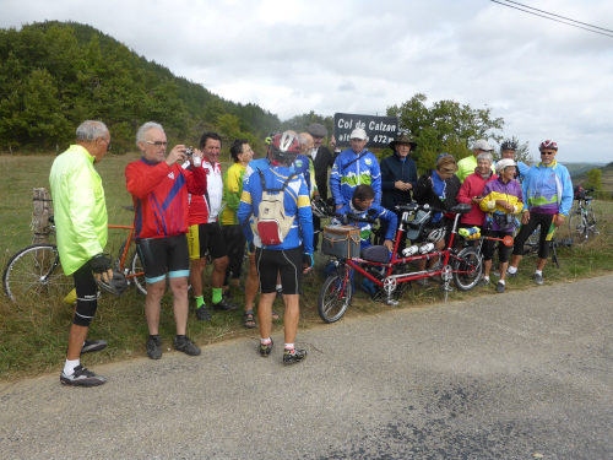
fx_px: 443
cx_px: 306
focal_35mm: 25
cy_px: 230
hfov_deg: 69.4
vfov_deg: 54.9
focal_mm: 4.3
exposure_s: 1/800
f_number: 3.3
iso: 100
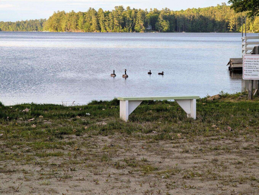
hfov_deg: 16.8
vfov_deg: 12.7
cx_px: 130
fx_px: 877
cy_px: 98
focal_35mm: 117
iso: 33
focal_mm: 19
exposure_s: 1/50
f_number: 3.5
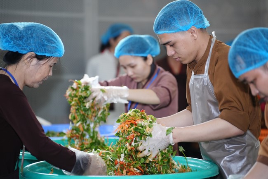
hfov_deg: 15.9
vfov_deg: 10.6
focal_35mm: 129
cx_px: 134
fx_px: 960
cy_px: 90
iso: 2000
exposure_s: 1/250
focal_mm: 129
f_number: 2.8
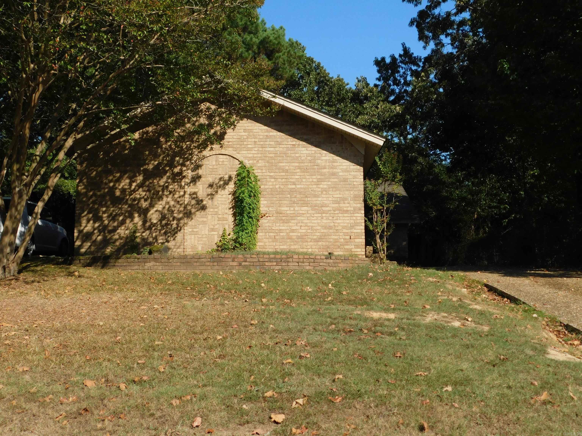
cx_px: 291
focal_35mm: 36
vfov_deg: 39.7
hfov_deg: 51.4
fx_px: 605
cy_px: 218
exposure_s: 1/1250
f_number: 3.5
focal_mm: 6.3
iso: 125
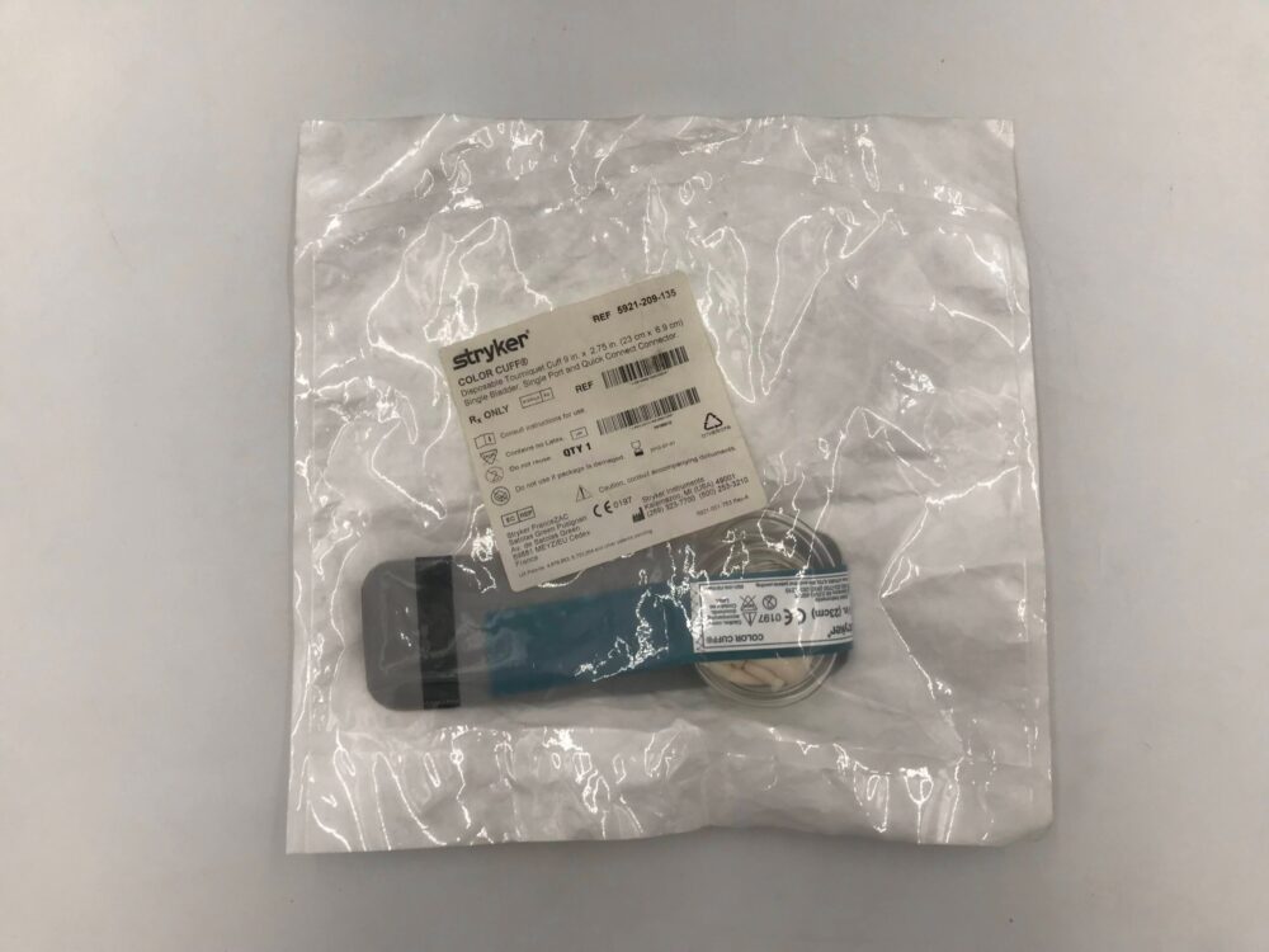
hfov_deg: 63.4
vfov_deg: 49.7
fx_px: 1026
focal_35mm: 28
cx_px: 634
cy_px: 476
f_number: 1.8
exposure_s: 1/60
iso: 25
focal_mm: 3.99
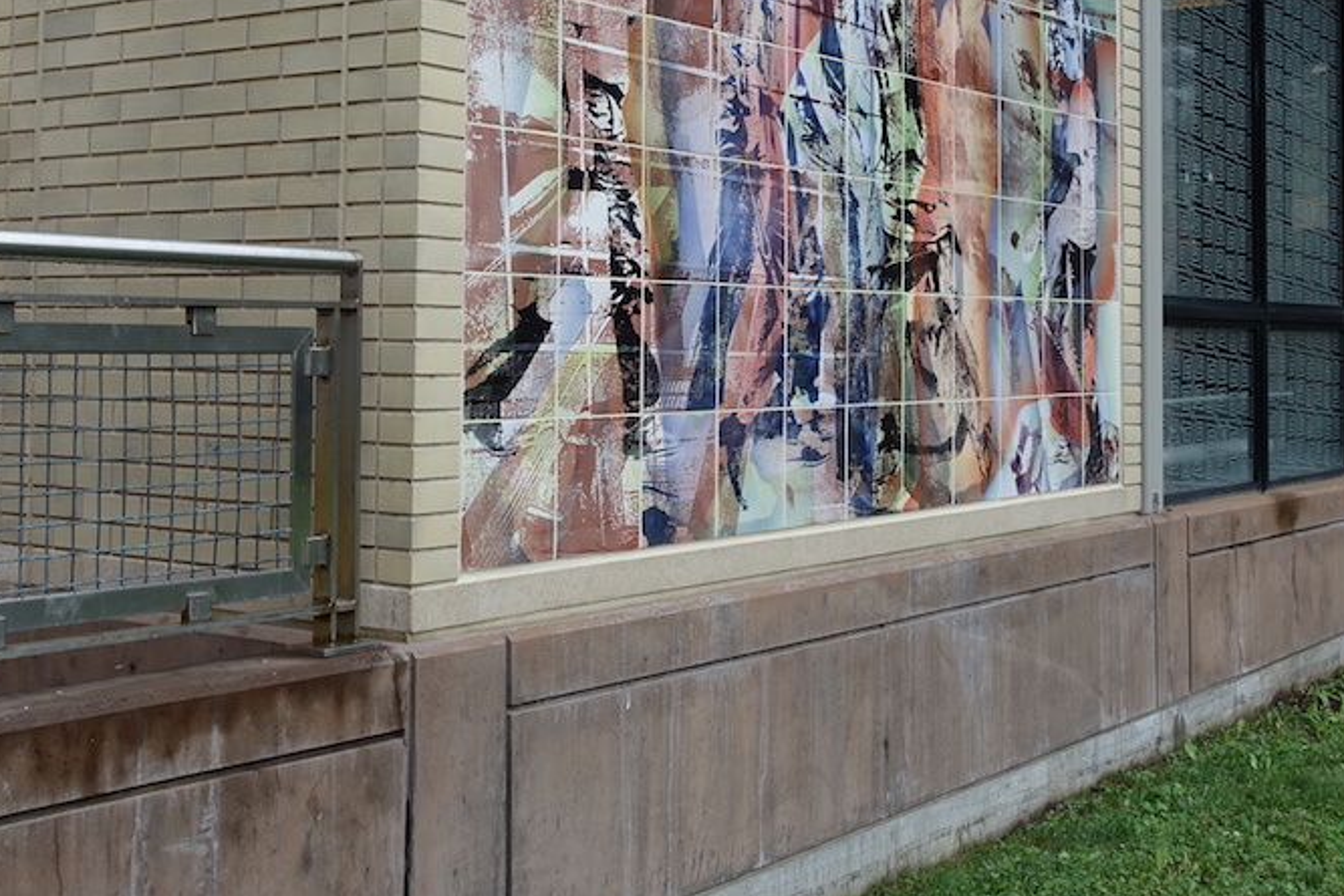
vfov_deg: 24.8
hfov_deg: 36.9
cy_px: 235
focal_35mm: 54
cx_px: 671
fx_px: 2016
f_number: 4
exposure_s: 1/250
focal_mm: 13.34
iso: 125
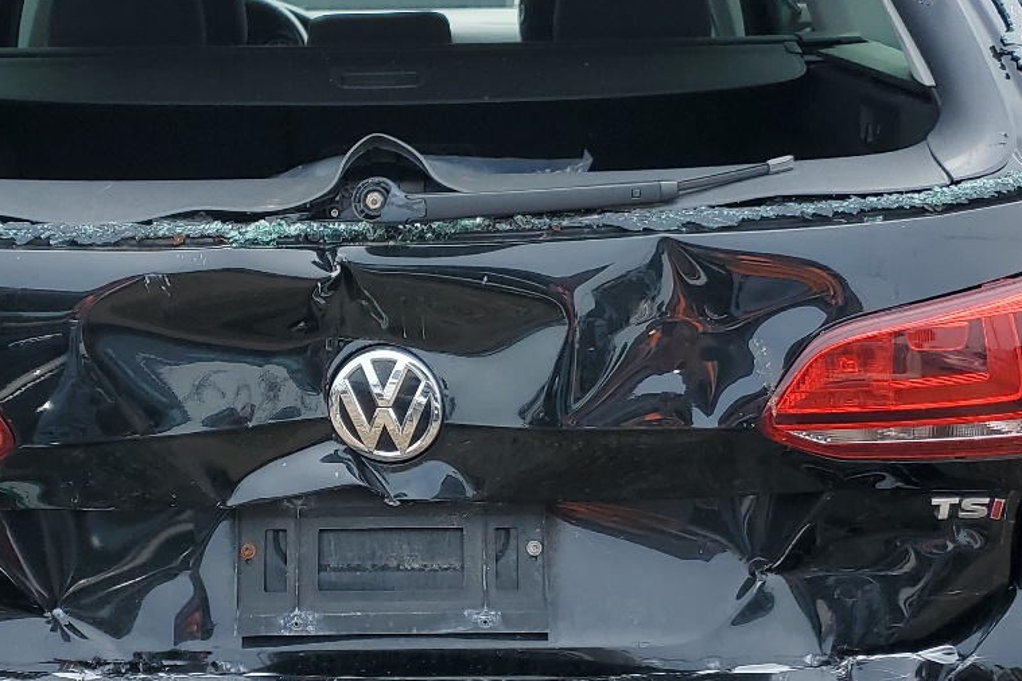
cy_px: 392
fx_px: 1618
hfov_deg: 34.9
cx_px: 395
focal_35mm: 57
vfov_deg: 23.8
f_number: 1.5
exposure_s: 1/1000
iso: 50
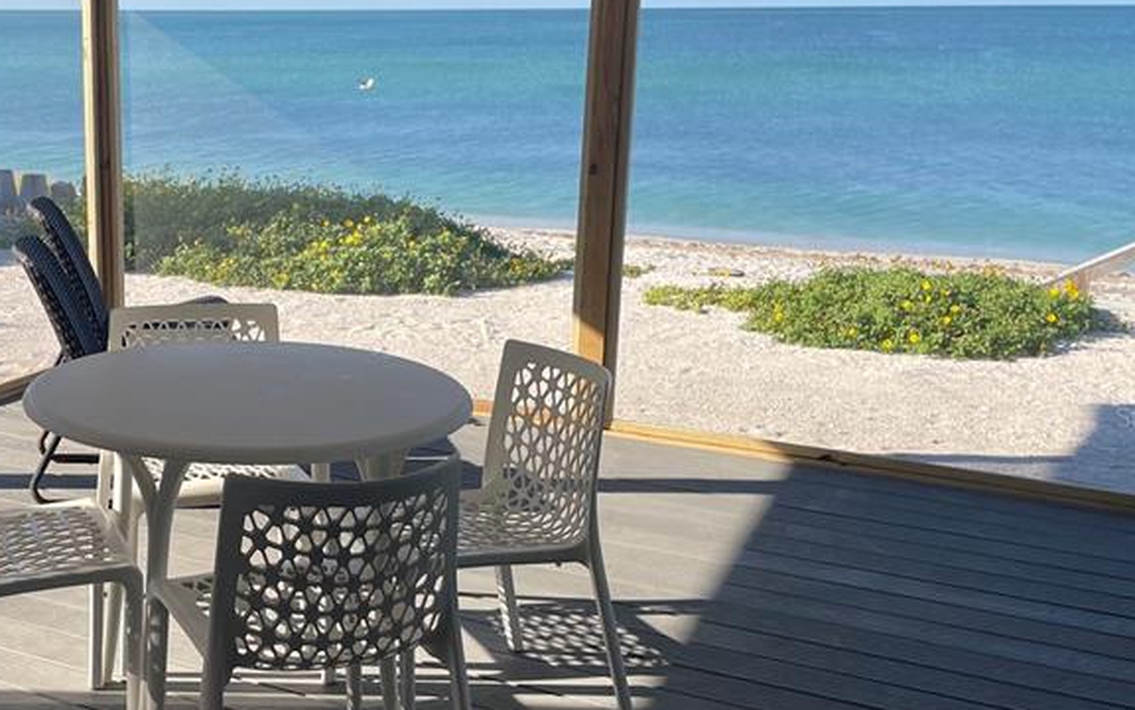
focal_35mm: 49
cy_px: 416
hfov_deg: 39.4
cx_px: 227
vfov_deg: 26.3
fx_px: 1516
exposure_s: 1/1221
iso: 32
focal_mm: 4.2
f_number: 1.6
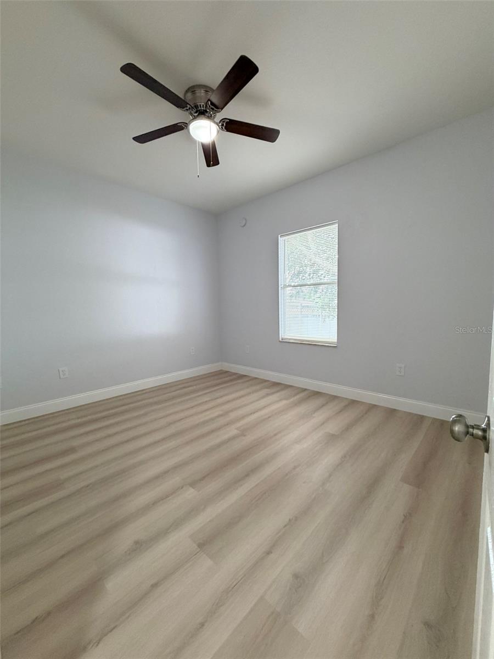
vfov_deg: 102.1
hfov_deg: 85.7
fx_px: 266
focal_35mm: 14
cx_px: 247
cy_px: 330
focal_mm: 2.22
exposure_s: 1/60
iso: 250
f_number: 2.2
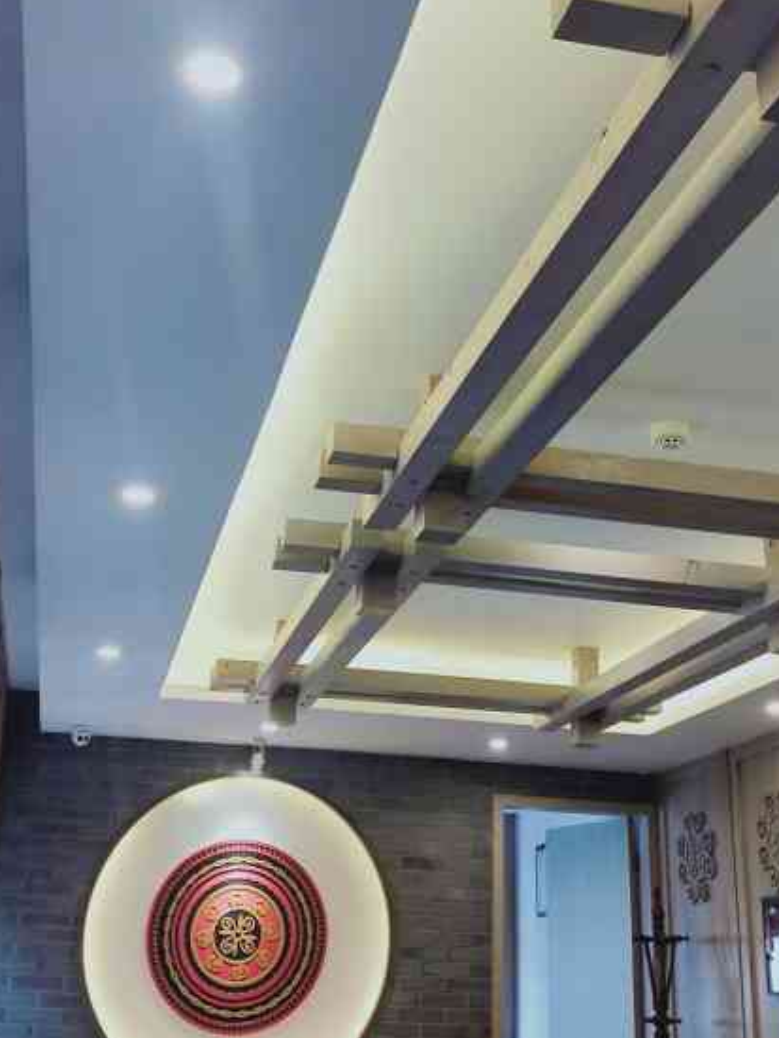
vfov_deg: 47.1
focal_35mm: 39
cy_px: 348
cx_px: 406
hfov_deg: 36.8
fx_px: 1169
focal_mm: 3.99
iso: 76
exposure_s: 1/50
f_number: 1.7
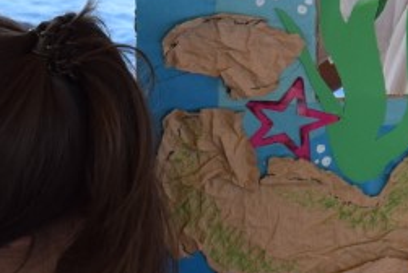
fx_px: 1872
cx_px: 663
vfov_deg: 8.0
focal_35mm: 165
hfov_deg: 11.7
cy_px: -249
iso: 200
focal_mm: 24
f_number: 8
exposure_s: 1/250
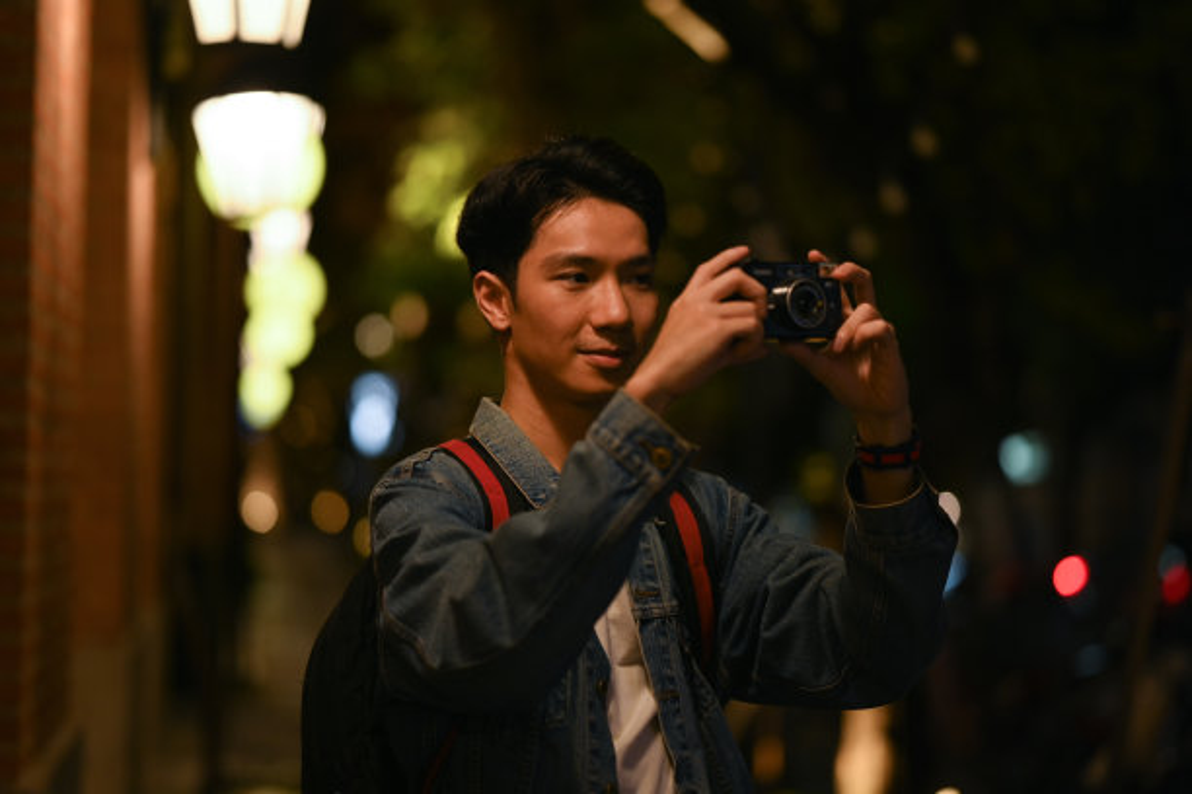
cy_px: 397
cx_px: 596
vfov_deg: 16.1
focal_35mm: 85
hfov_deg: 23.9
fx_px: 2814
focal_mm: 85
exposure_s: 1/60
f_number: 1.8
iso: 400
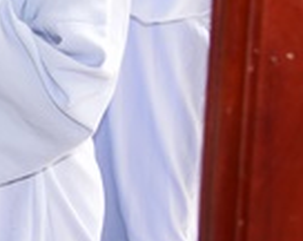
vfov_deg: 10.2
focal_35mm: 144
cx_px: -394
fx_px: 1288
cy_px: -145
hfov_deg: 11.4
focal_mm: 32
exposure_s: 1/80
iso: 500
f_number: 5
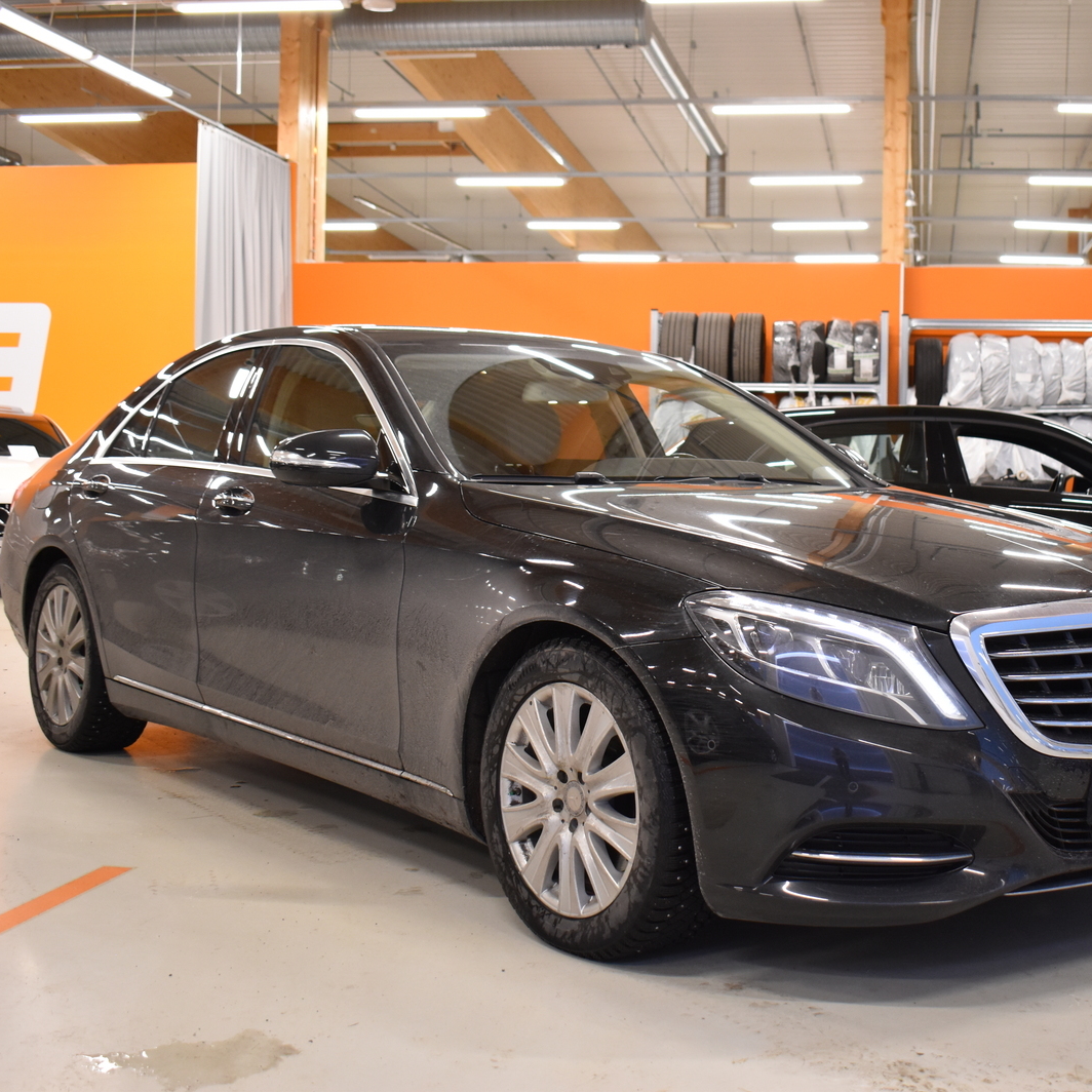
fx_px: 1593
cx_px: 714
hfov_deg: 37.5
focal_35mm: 45
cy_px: 539
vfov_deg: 37.8
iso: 900
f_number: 3.8
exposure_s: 1/60
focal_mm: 23
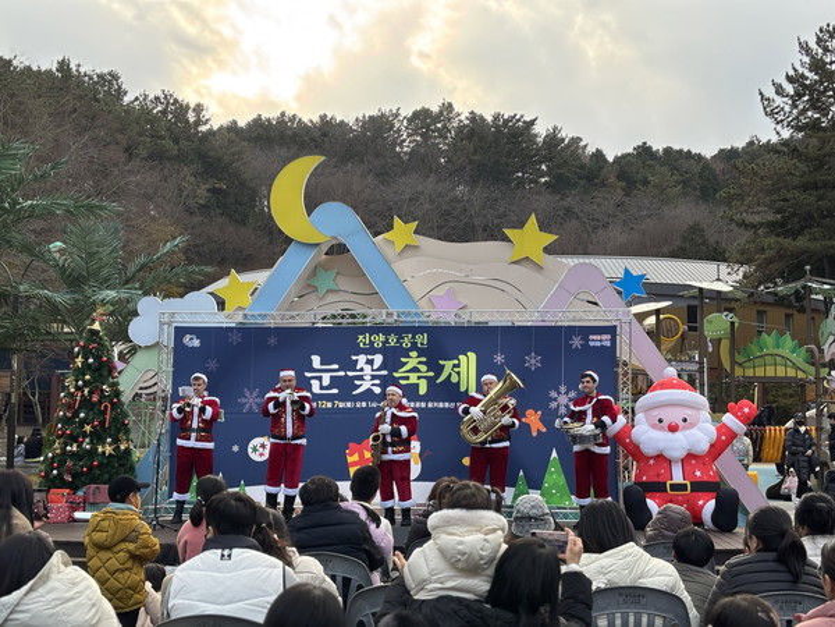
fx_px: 1254
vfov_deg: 28.0
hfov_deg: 36.8
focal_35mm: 52
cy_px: 314
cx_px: 418
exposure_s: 1/198
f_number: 1.6
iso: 32
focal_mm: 5.96
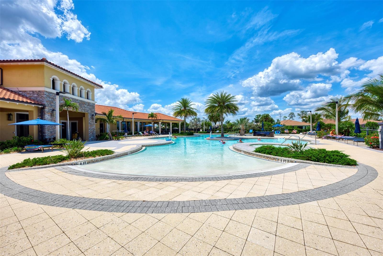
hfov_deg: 104.2
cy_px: 128
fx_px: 149
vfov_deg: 81.2
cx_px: 192
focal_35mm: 14
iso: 100
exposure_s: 1/3200
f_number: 7.1
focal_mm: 14
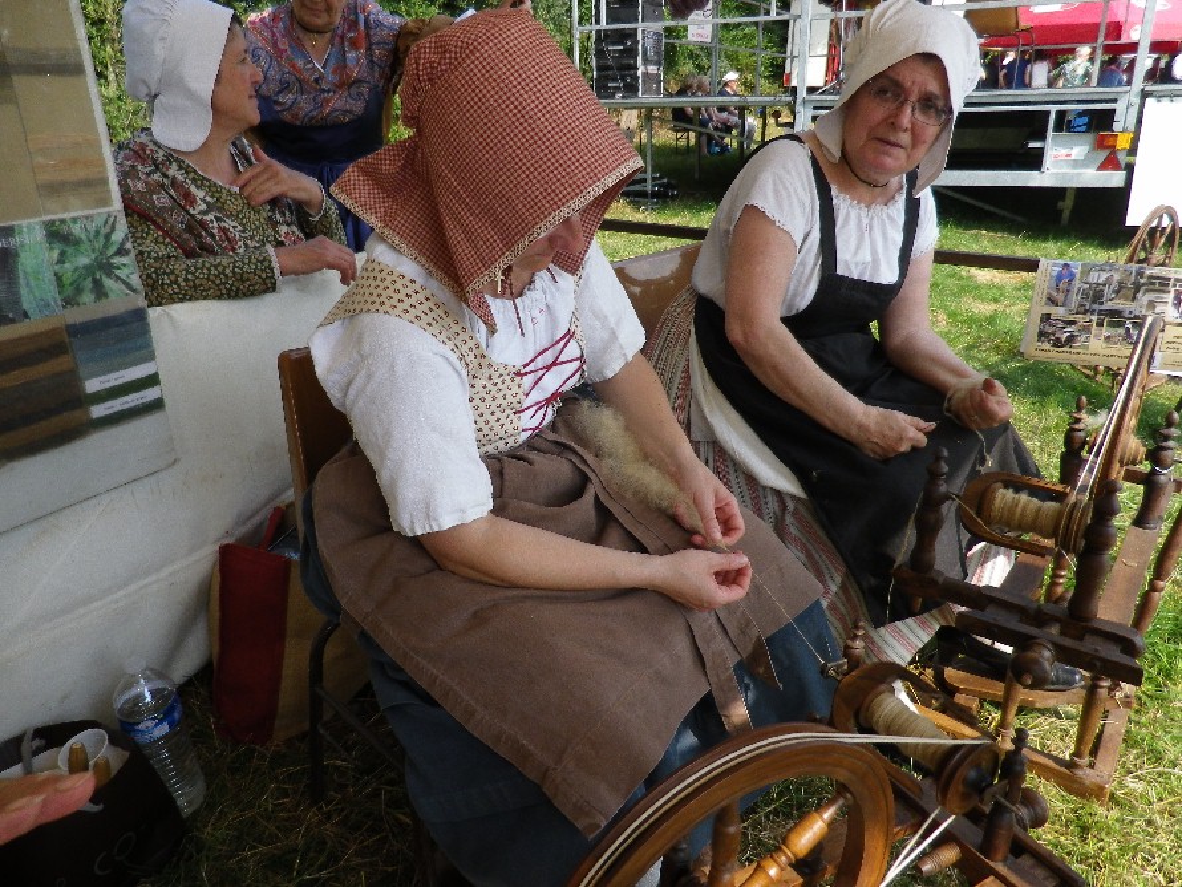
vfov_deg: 54.9
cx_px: 591
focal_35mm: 25
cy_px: 444
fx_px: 854
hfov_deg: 69.4
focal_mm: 4.5
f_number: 3.5
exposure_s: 1/250
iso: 80
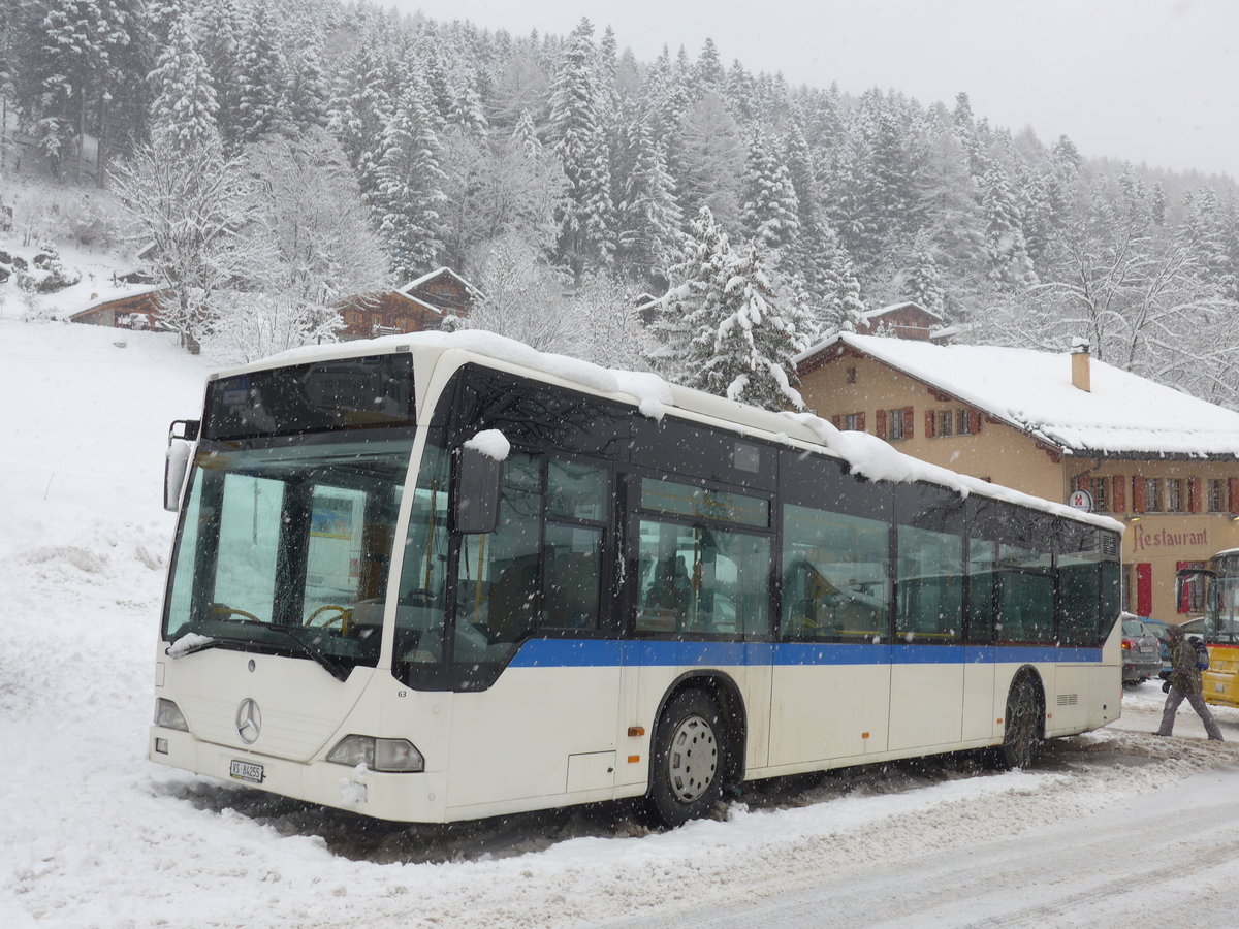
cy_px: 464
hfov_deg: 54.0
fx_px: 1217
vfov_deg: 41.8
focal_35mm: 34
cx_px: 620
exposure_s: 1/400
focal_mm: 7
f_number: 2.8
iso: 80
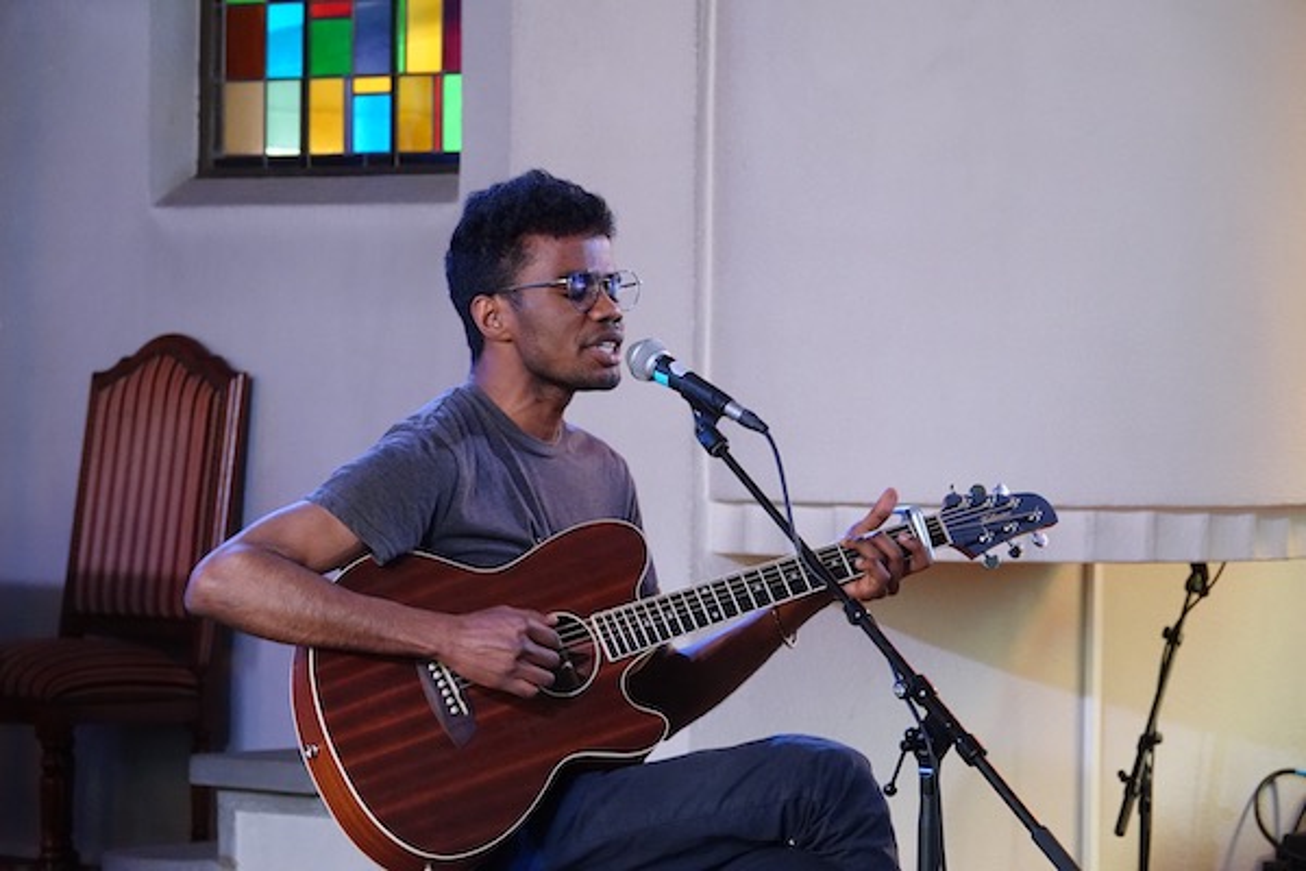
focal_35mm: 154
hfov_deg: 13.3
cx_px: 653
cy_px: 436
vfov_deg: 8.9
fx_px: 5586
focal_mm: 56.39
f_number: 4
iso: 2000
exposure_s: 1/160
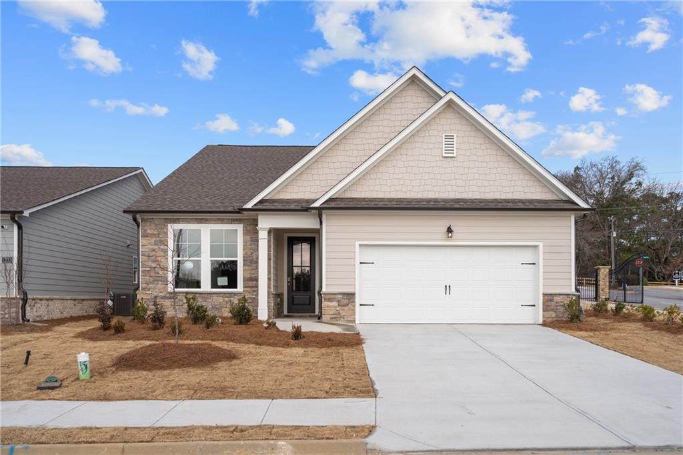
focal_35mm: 30
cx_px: 342
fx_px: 569
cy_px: 228
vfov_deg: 43.6
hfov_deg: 61.9
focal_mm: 30
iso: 1250
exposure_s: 1/3200
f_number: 6.3
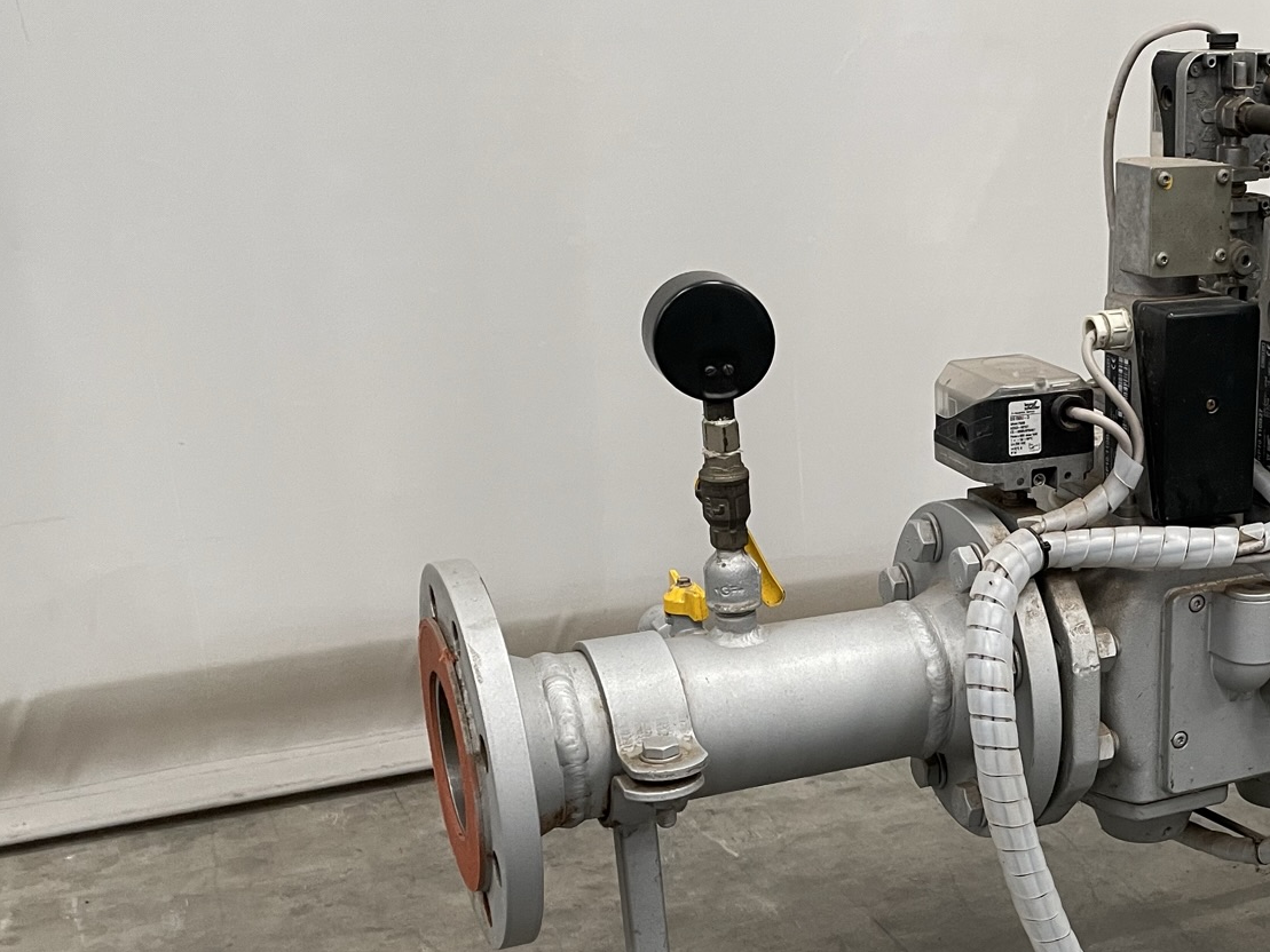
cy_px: 690
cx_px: 1134
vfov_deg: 29.9
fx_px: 1761
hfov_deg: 37.2
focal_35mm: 48
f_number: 1.6
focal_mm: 4.2
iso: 160
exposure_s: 1/60
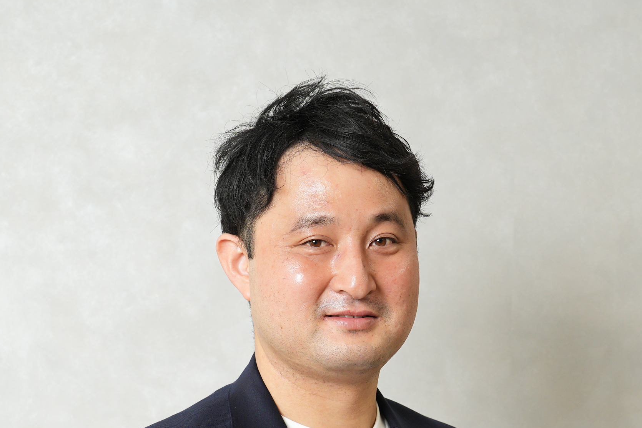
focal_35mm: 115
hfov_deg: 17.8
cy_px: 395
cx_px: 360
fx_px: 2050
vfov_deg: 11.8
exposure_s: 1/200
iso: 640
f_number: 5
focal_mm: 50
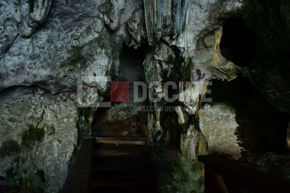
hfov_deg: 53.1
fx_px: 290
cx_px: 145
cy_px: 96
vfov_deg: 36.9
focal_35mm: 36
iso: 4000
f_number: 2.8
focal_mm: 24
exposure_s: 1/400
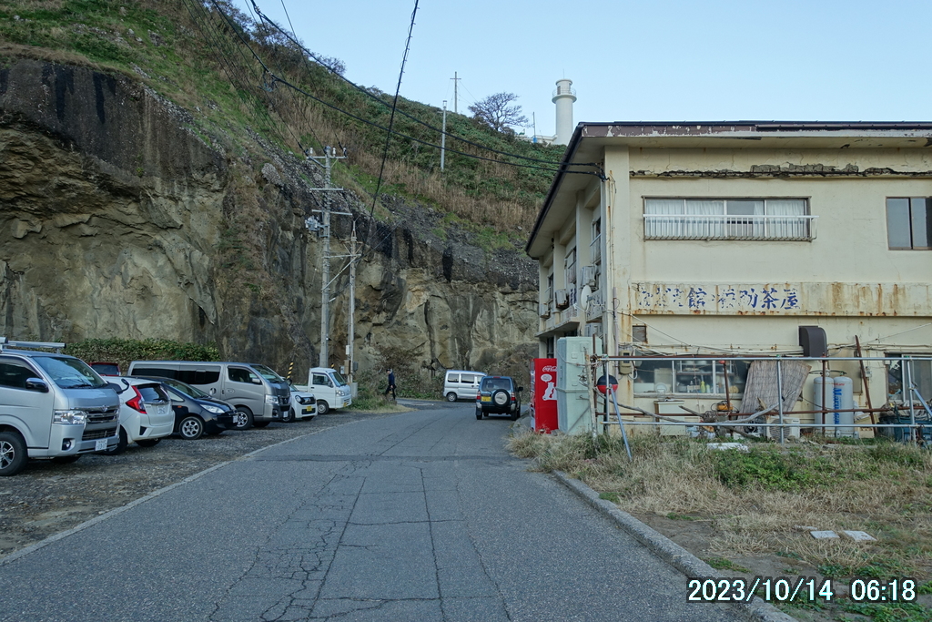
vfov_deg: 53.1
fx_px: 621
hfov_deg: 73.7
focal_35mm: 24
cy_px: 311
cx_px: 466
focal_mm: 8.8
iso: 125
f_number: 4
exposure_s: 1/80
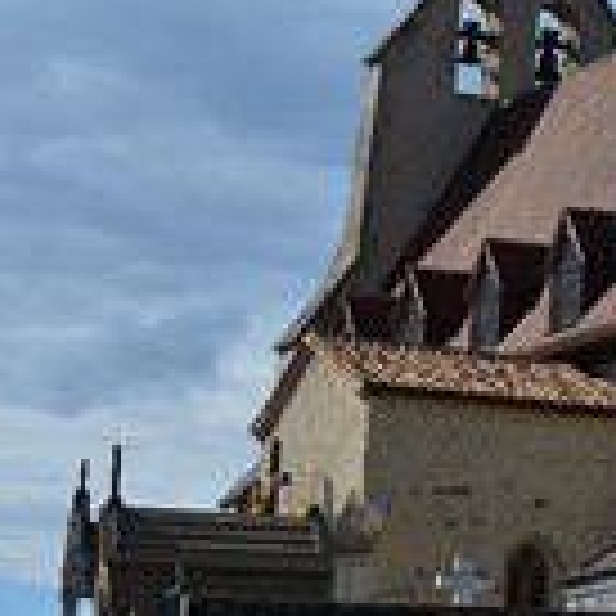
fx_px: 3564
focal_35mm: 177
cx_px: 868
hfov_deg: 9.6
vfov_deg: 9.9
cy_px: 196
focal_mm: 38
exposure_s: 1/200
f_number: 13
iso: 100
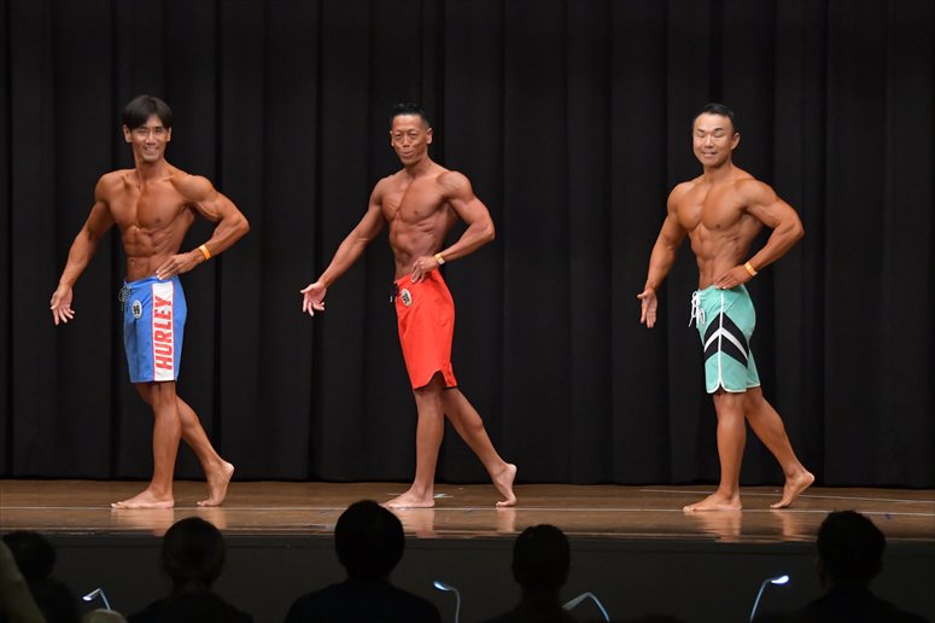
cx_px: 468
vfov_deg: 8.2
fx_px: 4361
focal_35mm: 168
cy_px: 312
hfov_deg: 12.2
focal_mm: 112
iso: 6400
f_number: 5.6
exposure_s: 1/400
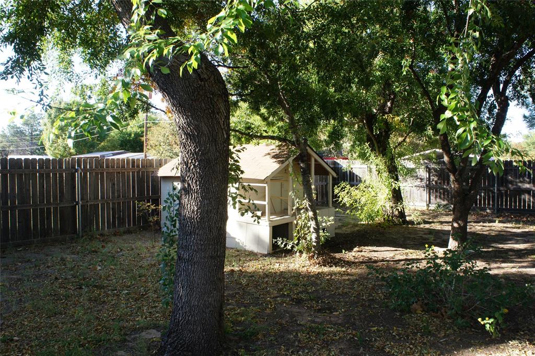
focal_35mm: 28
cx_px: 268
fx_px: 423
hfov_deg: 64.6
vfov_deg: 45.6
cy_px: 178
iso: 400
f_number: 11
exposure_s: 1/80
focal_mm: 19
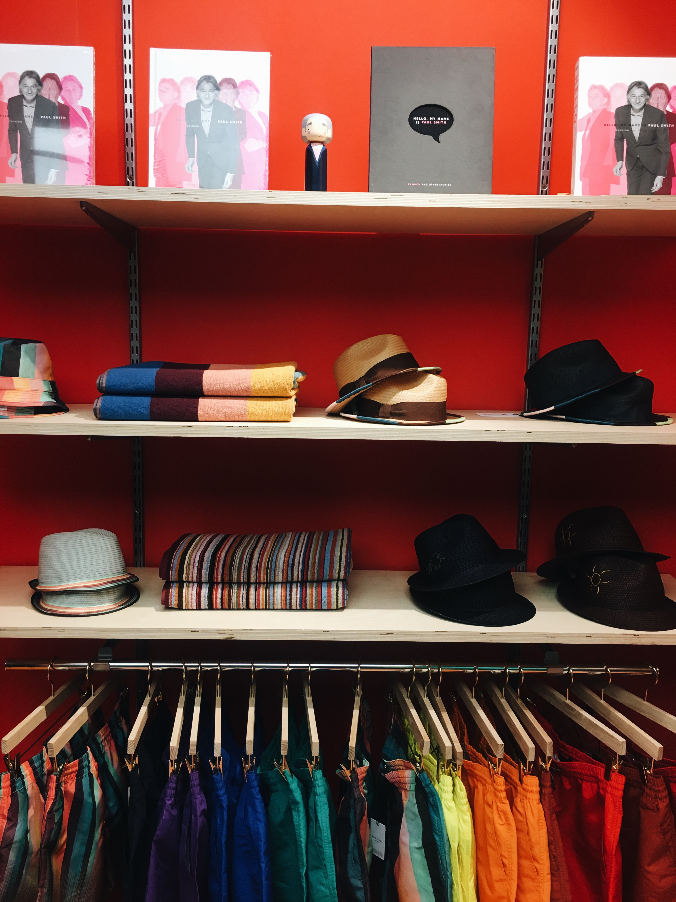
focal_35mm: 29
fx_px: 755
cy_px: 451
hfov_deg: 48.2
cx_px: 338
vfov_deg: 61.7
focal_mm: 4.15
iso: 50
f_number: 2.2
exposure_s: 1/33
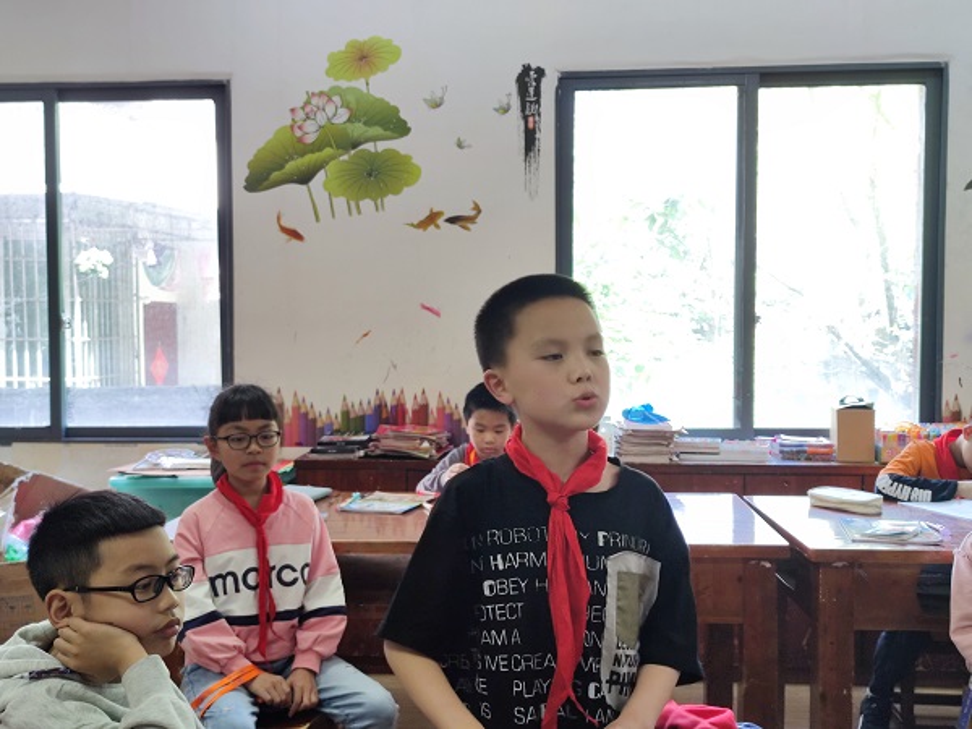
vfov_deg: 39.7
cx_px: 486
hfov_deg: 51.4
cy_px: 364
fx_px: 1011
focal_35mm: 36
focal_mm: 6.72
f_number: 1.69
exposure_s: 1/50
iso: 101
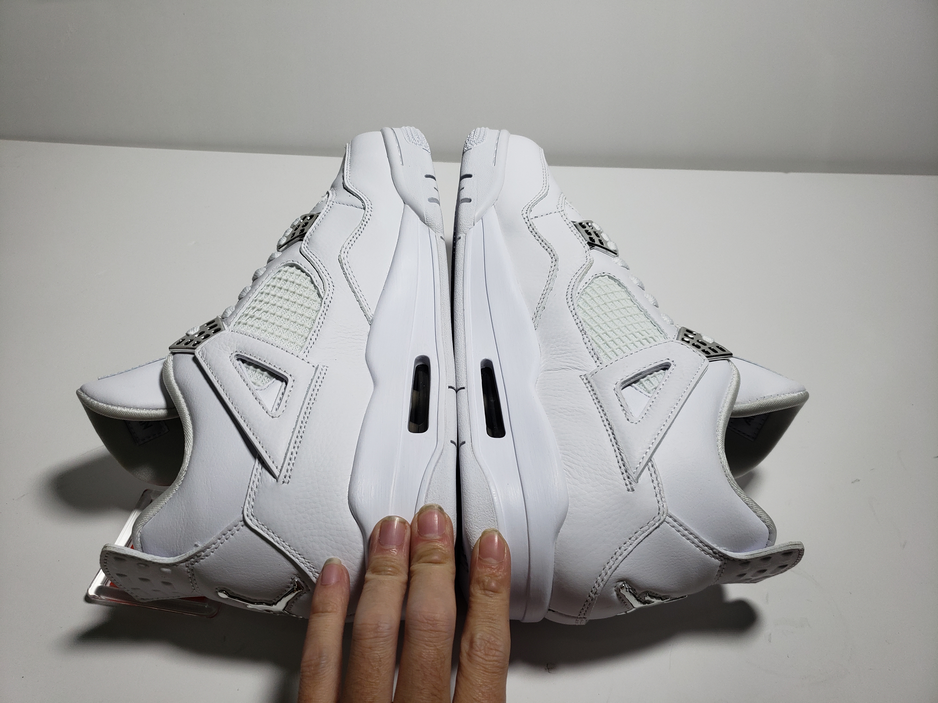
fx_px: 705
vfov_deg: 53.1
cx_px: 469
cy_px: 352
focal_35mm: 26
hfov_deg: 67.3
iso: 50
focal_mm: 4.3
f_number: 1.5
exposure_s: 1/785
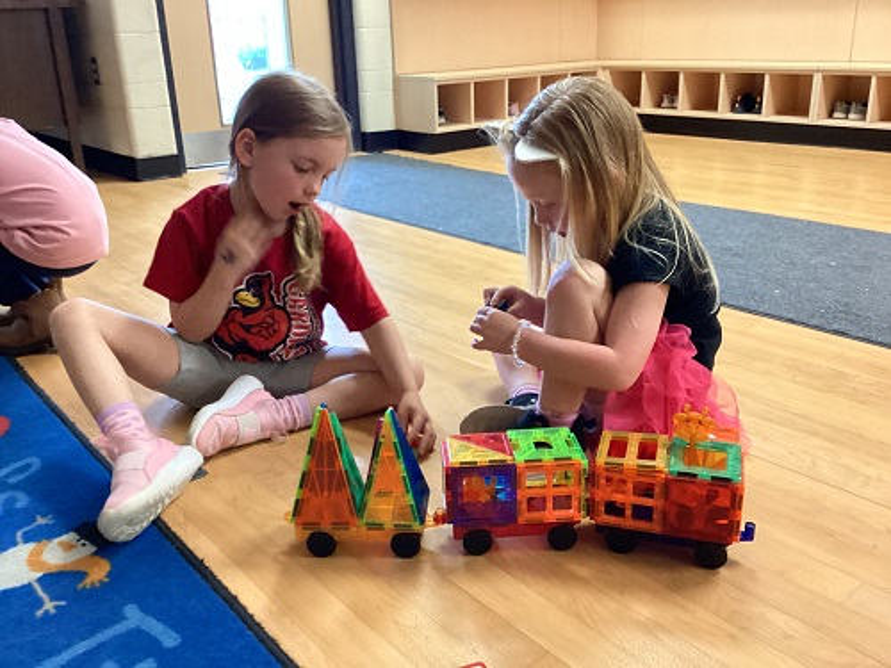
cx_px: 446
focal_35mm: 31
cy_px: 334
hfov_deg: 58.4
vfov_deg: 45.4
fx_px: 798
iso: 320
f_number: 2.4
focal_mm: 3.3
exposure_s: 1/50
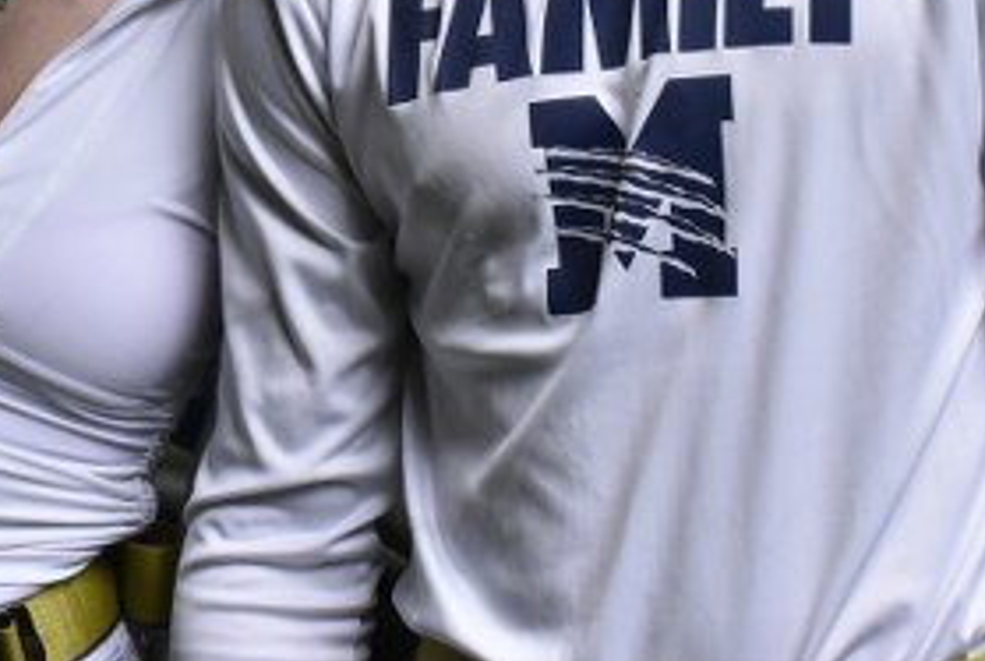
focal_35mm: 172
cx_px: 314
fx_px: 4714
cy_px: -88
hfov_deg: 11.9
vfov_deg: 7.9
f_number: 10
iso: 2500
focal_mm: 50
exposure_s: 1/250
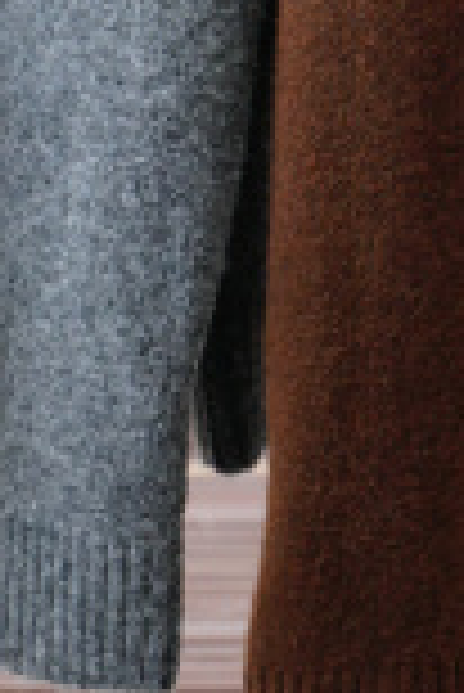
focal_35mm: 195
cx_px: 516
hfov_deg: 7.0
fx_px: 3753
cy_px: -198
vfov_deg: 10.3
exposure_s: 1/125
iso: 250
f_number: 4
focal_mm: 25
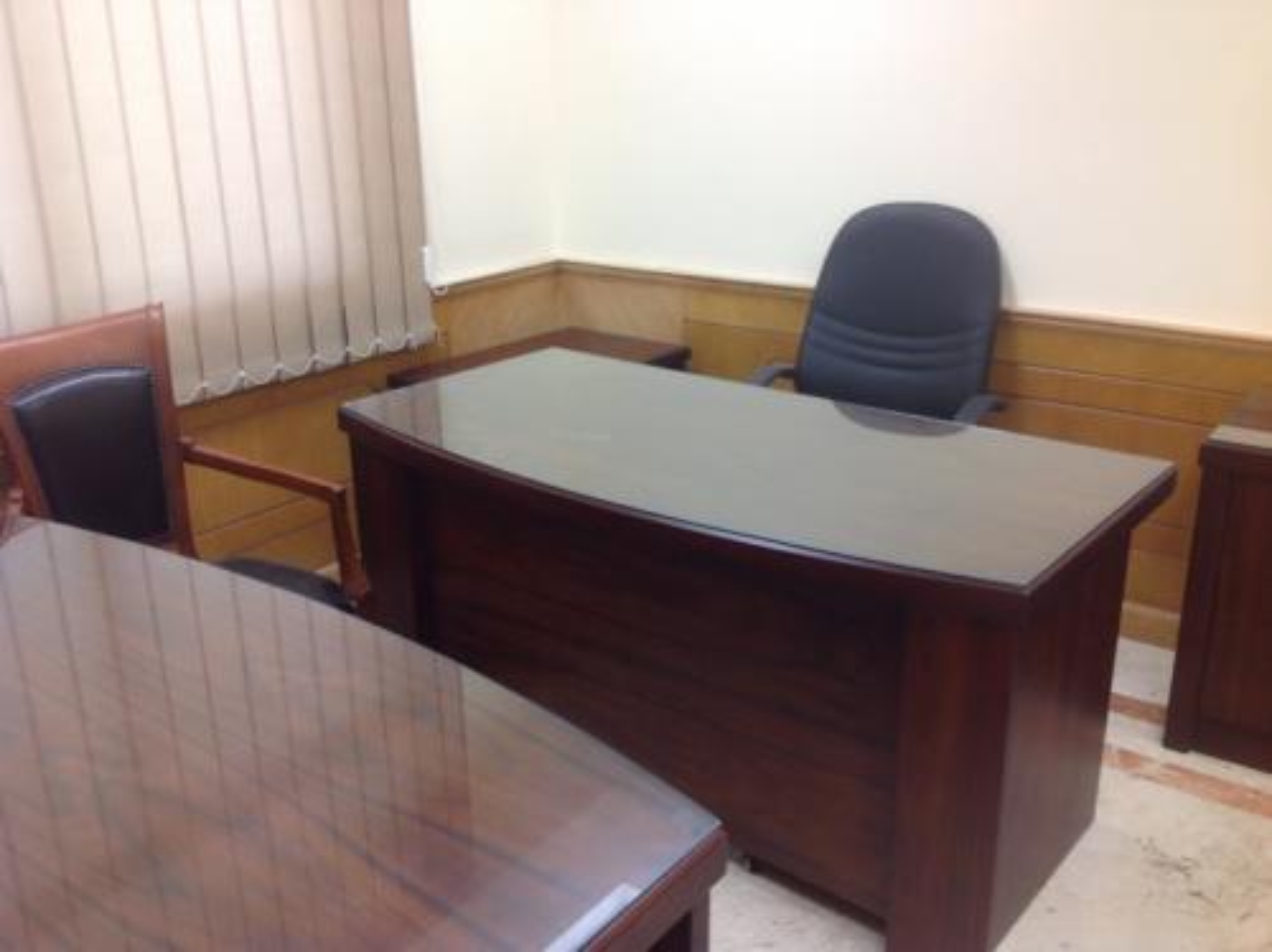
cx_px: 636
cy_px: 476
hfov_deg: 52.7
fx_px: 1285
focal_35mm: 35
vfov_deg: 40.6
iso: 80
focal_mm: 4.28
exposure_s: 1/20
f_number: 2.4
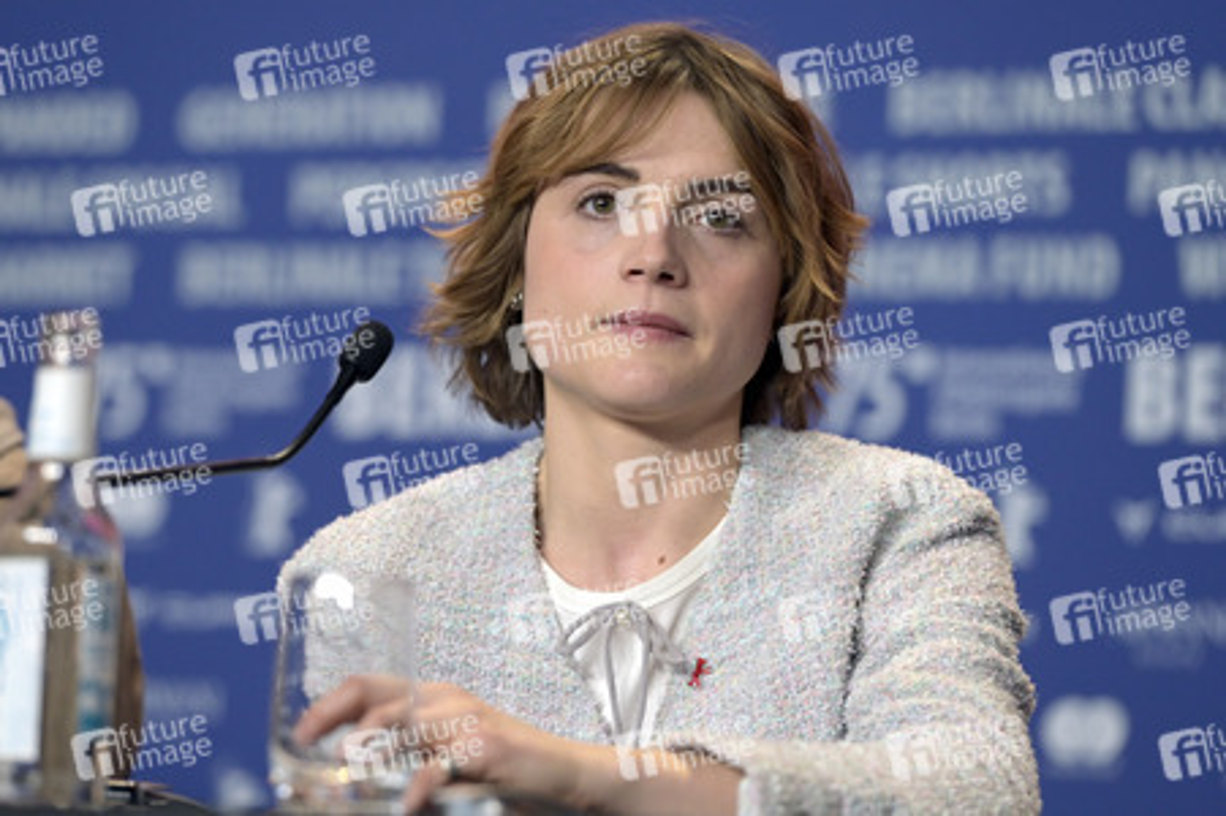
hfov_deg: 11.4
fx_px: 6125
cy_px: 408
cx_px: 613
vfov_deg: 7.6
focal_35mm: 180
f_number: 4
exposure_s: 1/320
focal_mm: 180
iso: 2000
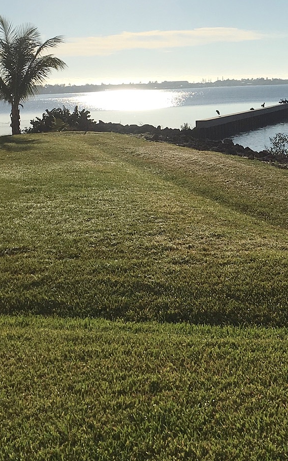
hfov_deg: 18.4
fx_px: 867
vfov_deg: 29.3
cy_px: 117
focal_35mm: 69
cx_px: 289
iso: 25
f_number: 2.2
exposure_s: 1/5917
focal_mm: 4.15
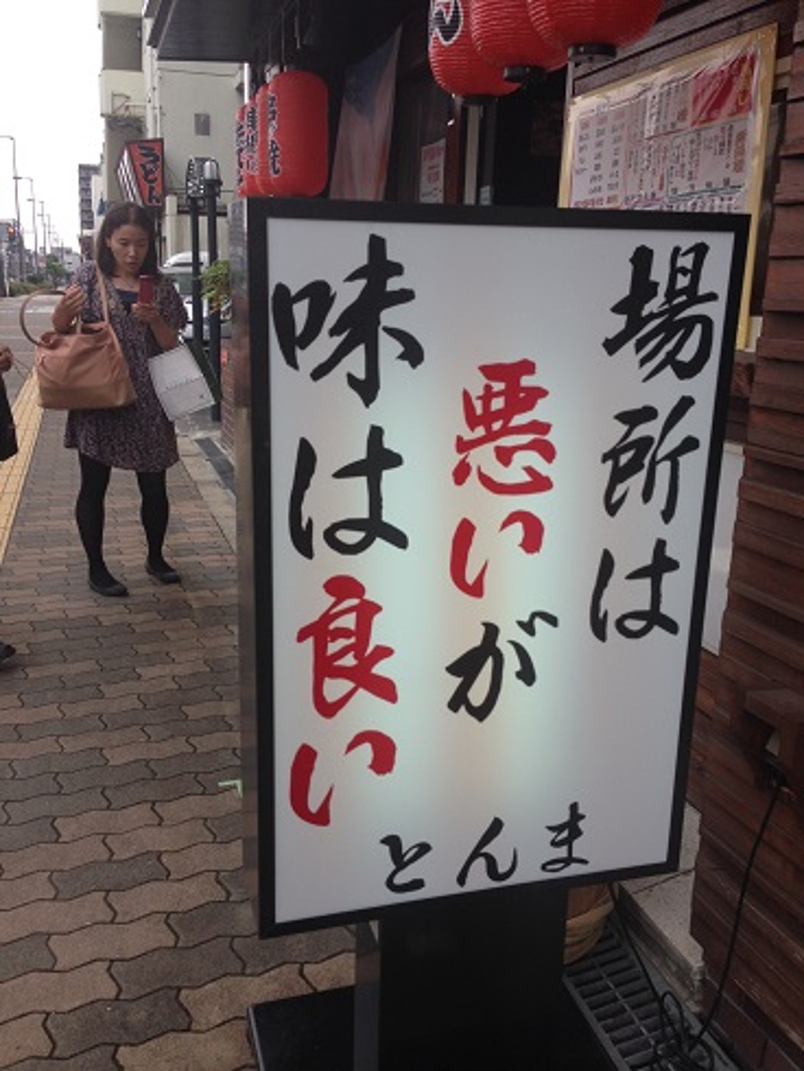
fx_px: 1021
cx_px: 402
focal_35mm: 33
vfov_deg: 55.3
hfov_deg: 43.0
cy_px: 536
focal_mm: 4.12
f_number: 2.4
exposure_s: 1/285
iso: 50
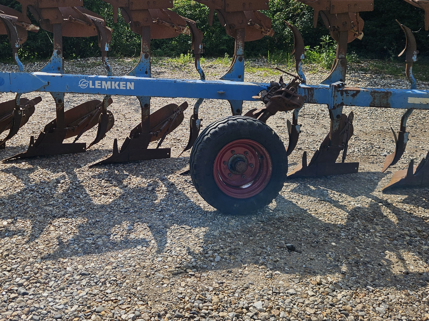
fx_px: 483
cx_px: 157
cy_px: 76
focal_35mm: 39
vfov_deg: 35.9
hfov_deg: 47.4
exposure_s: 1/2693
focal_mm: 5.4
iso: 25
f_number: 1.8
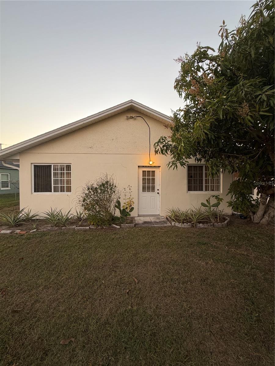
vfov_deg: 102.1
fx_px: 148
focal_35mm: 14
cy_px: 183
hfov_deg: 85.7
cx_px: 138
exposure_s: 1/120
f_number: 2.2
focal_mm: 2.22
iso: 160
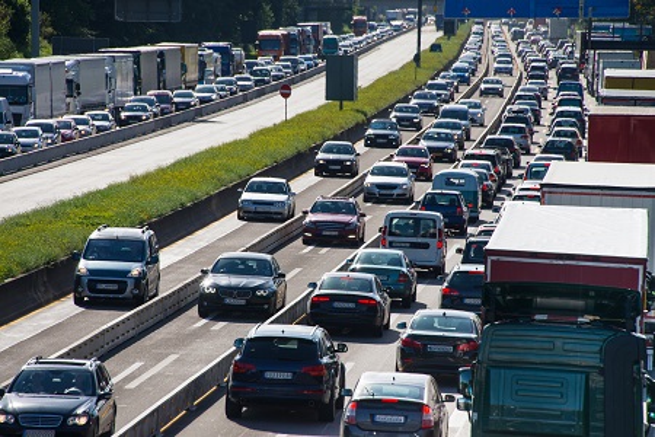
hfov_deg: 6.9
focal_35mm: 300
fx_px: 5458
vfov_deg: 4.6
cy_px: 218
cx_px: 328
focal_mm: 300
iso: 200
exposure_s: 1/800
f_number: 9
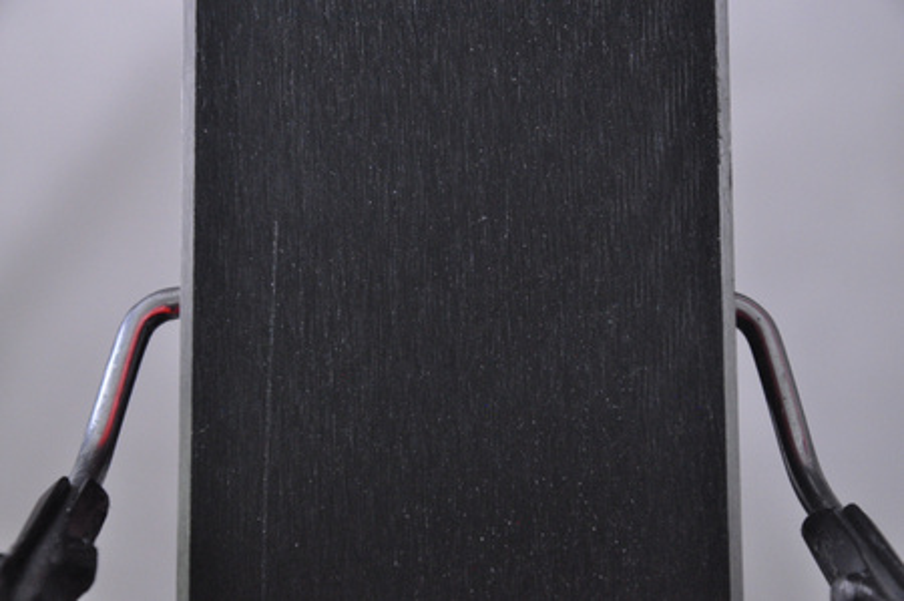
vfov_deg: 8.7
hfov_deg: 13.1
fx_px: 3951
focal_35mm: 158
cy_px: 300
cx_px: 452
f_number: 9.5
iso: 3200
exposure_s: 1/125
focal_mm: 105
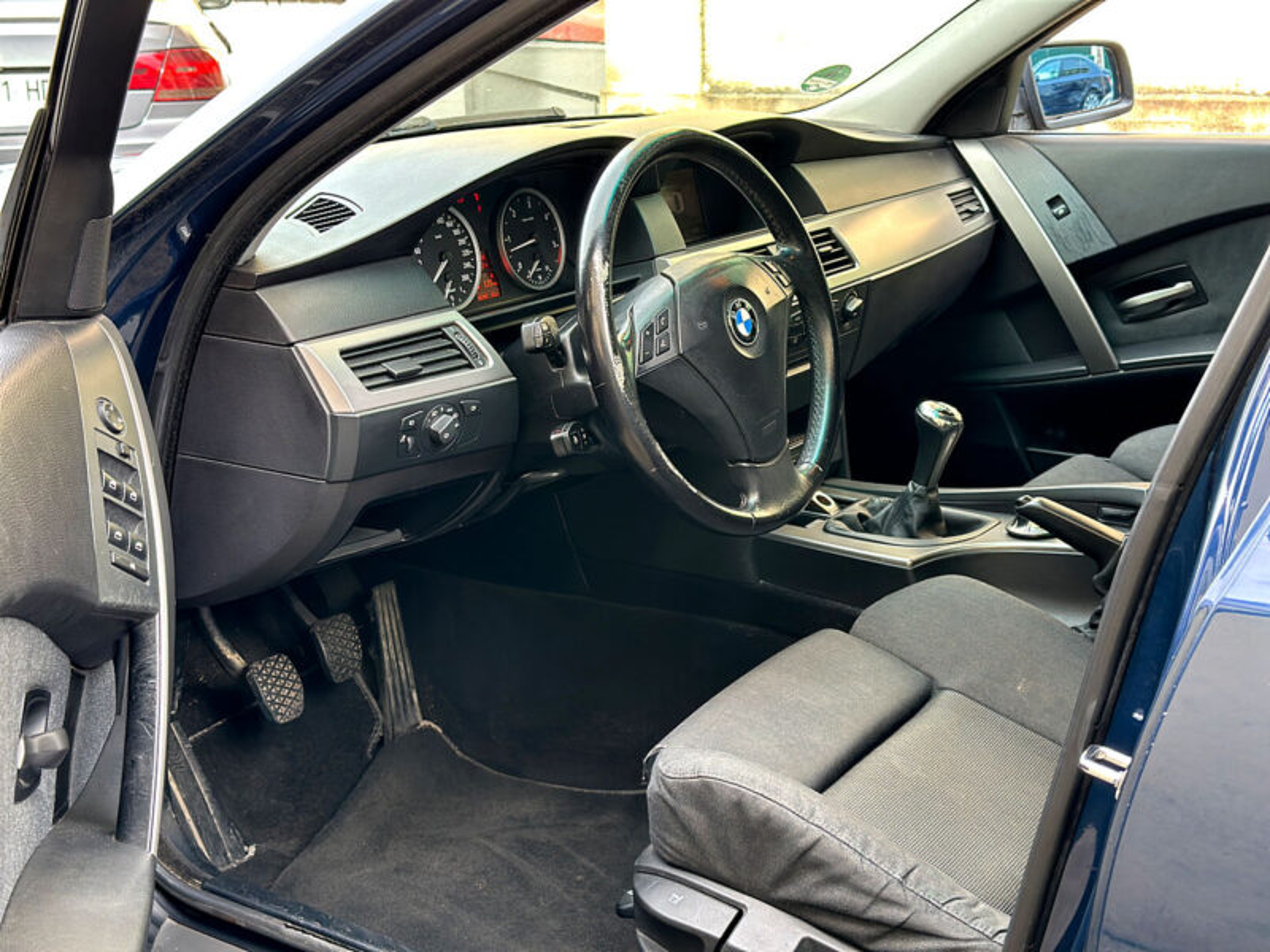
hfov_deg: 39.7
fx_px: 1761
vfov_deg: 30.3
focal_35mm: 48
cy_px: 476
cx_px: 635
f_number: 1.78
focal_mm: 6.86
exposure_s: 1/106
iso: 80
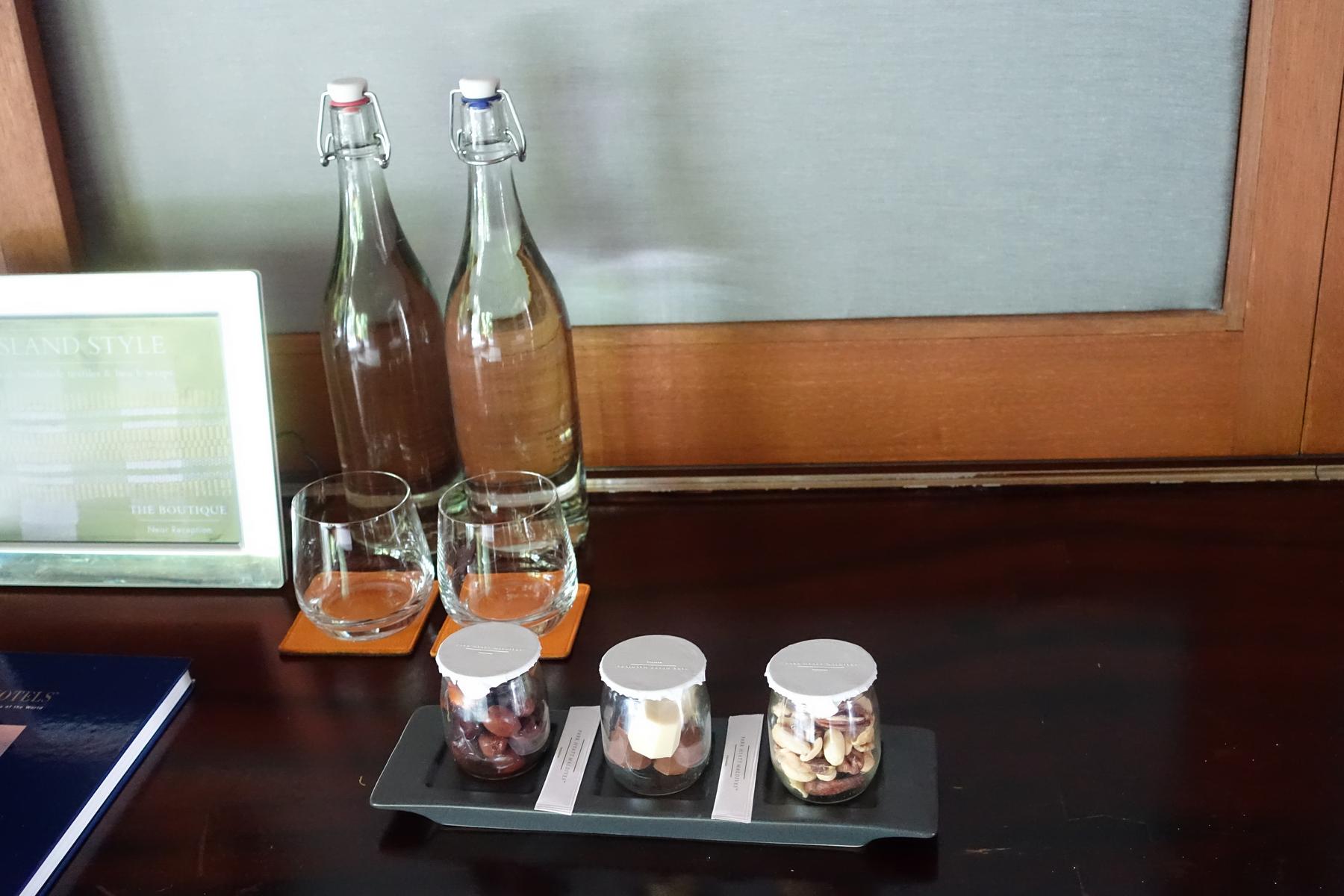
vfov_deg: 31.2
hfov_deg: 45.4
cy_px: 448
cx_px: 672
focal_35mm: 43
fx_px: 1605
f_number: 2.8
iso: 3200
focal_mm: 15.94
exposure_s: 1/80
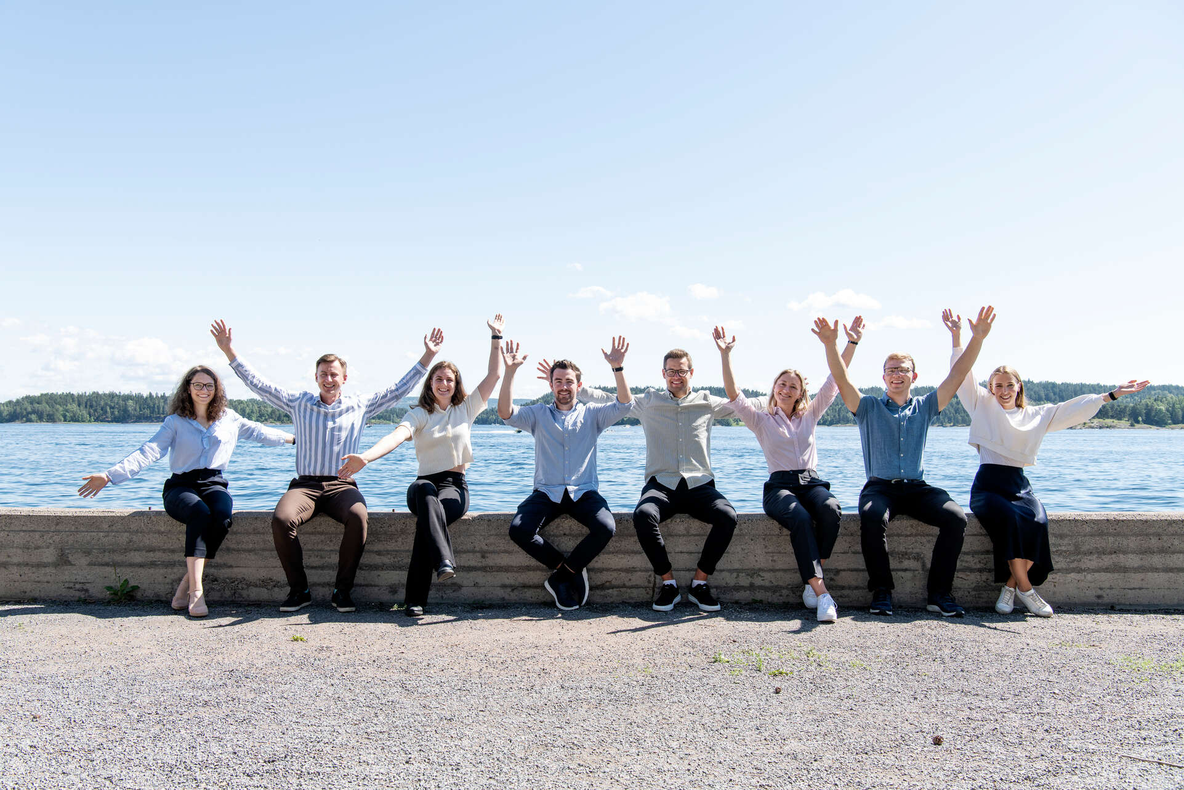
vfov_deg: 41.1
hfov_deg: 58.7
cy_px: 395
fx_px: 1052
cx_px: 592
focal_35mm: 32
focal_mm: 32
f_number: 8
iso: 200
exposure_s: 1/250
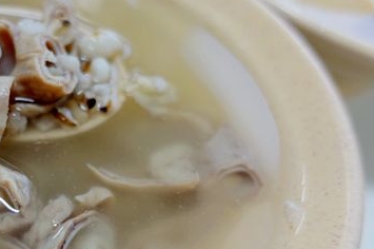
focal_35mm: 44
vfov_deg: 30.3
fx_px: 457
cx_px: 61
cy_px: 164
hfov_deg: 42.0
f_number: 1.8
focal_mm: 8.8
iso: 160
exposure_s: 1/30
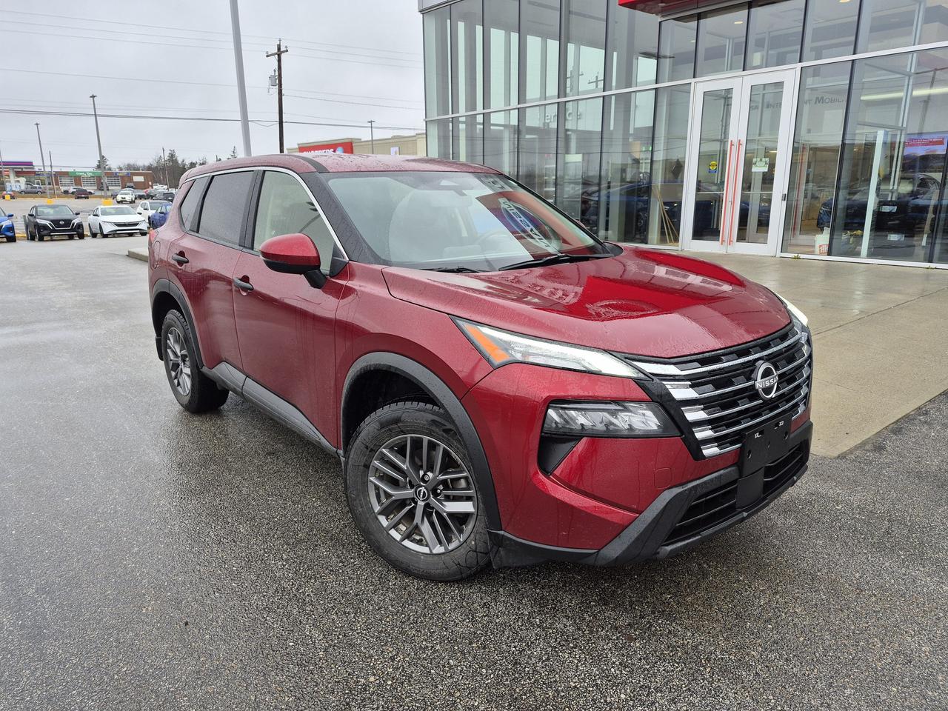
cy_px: 356
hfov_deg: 73.9
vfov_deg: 58.9
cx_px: 474
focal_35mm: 23
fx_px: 630
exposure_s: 1/180
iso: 64
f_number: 1.8
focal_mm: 5.4
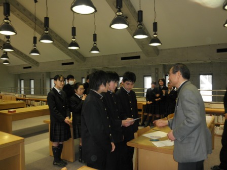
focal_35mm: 28
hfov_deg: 63.4
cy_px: 85
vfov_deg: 49.7
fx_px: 184
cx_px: 114
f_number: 3
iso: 125
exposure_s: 1/30
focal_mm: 5
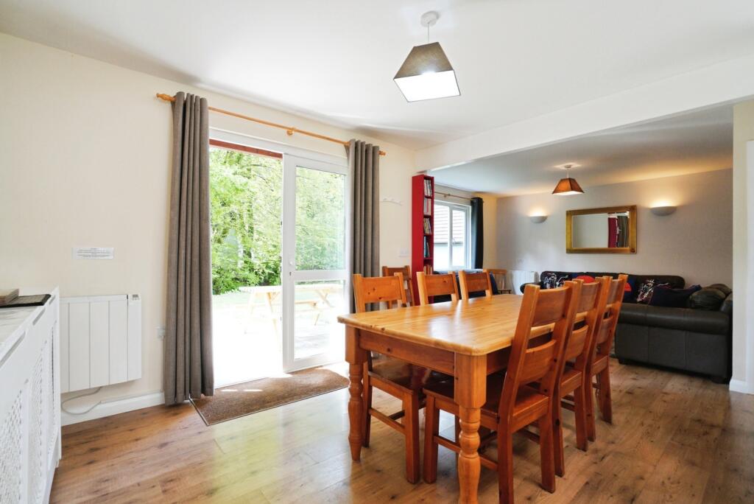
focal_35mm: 16
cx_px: 377
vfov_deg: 73.8
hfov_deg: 96.7
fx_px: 335
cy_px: 252
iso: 2000
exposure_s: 1/50
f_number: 9
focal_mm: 16
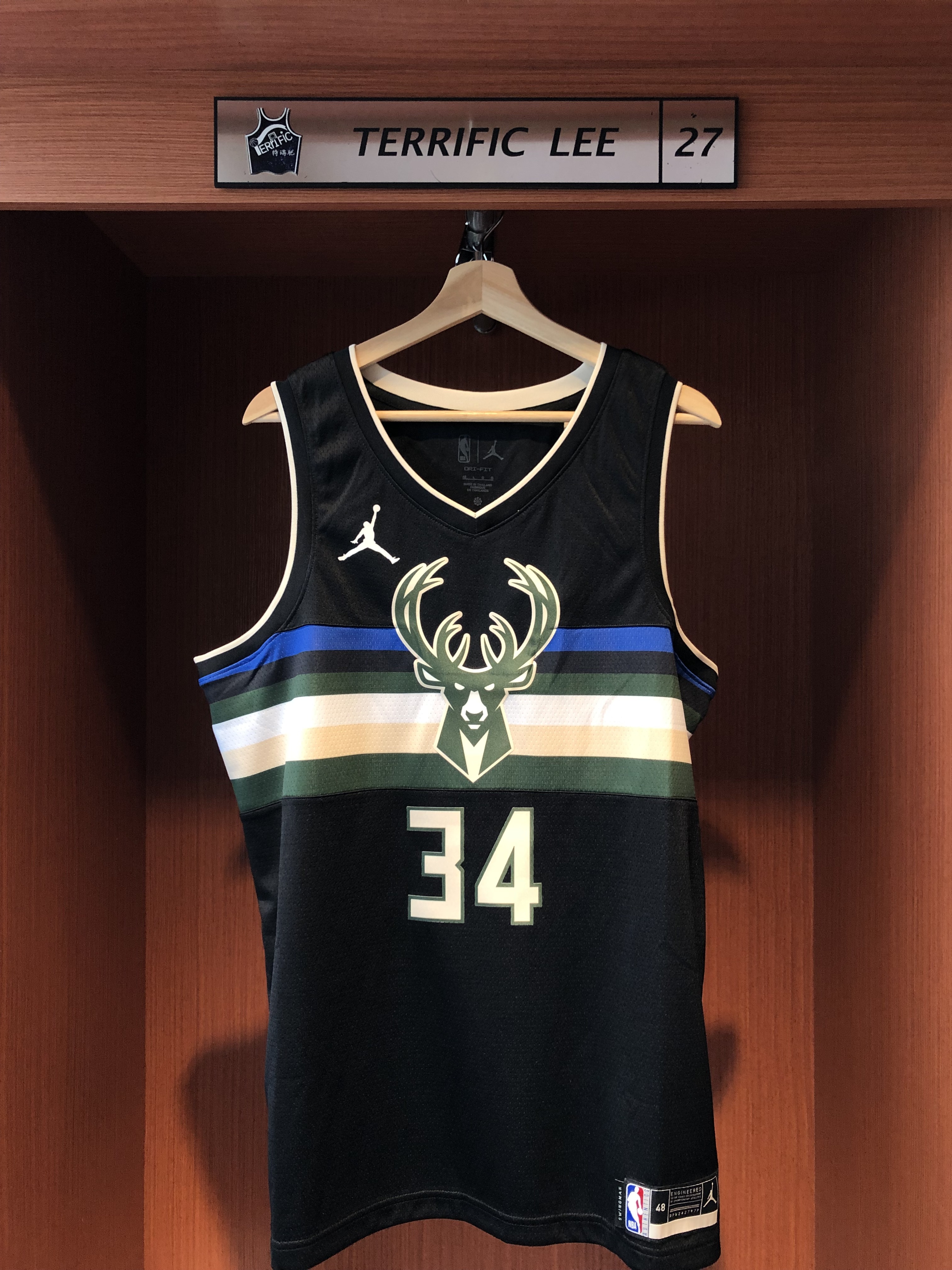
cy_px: 635
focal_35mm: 28
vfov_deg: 63.4
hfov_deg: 49.7
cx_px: 476
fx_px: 1027
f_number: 1.8
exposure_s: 1/24
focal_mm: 3.99
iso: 40
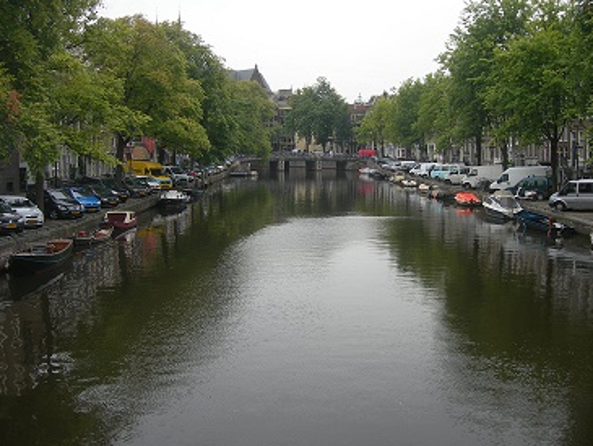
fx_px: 685
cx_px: 305
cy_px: 225
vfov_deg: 36.0
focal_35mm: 40
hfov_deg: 46.8
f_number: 2.8
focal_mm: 7.8
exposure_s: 1/296
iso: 50
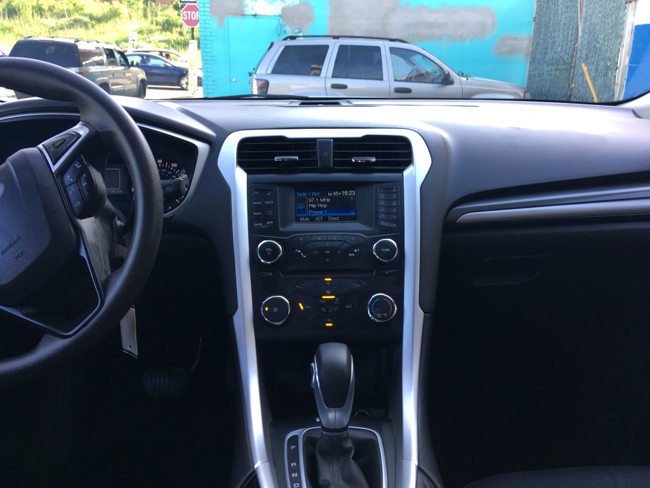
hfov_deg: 61.7
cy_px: 244
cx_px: 325
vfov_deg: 48.2
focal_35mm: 29
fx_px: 545
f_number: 2.2
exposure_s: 1/60
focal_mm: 4.15
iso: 25
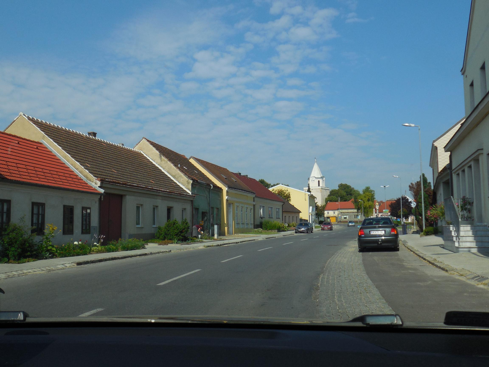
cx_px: 244
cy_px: 184
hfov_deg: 54.0
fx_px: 480
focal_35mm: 34
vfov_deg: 41.8
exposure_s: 1/1600
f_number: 3.9
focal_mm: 6
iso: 125
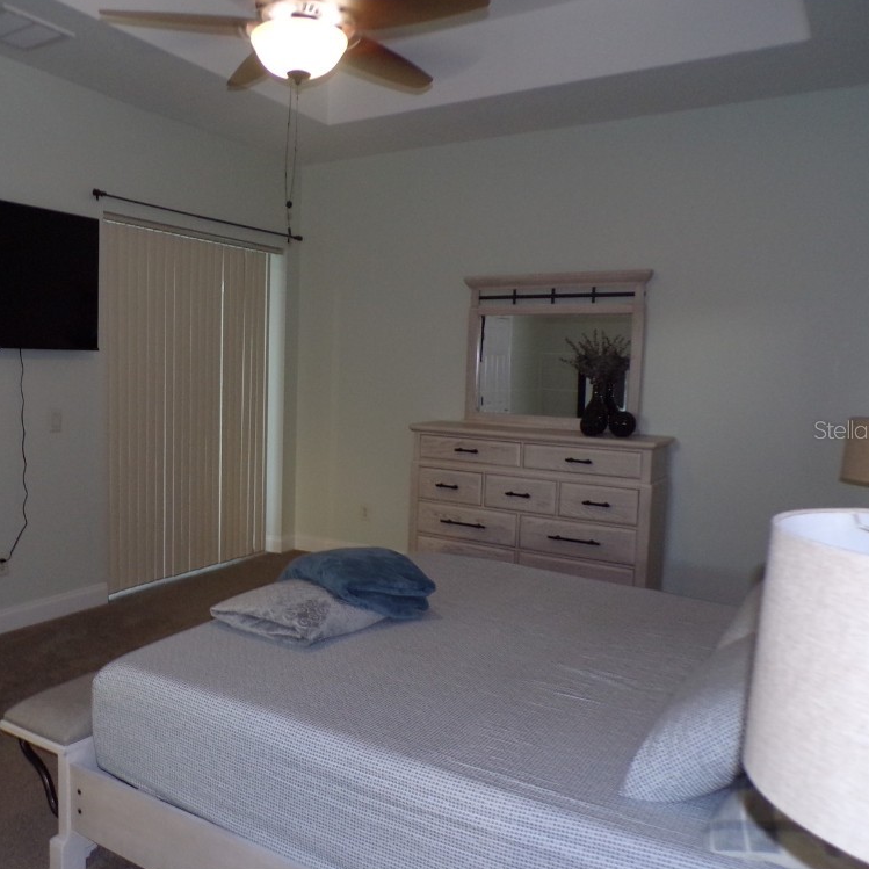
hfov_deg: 55.0
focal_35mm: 29
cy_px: 429
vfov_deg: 55.6
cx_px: 330
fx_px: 824
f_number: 3
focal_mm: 4.3
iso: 200
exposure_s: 1/34
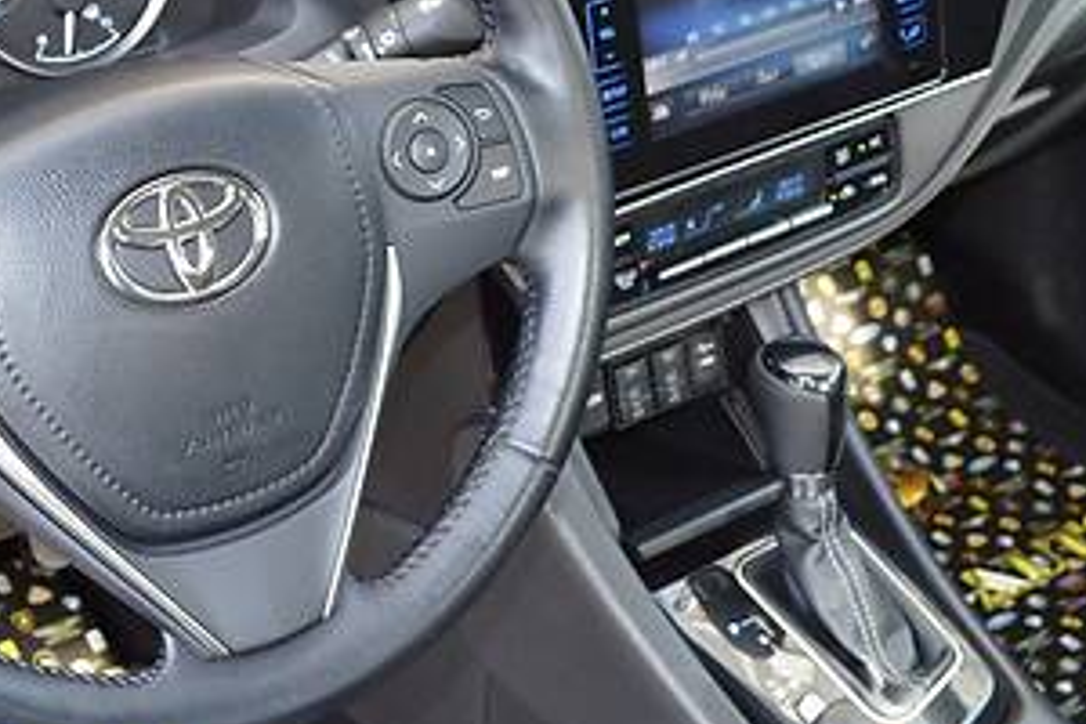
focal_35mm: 72
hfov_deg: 28.0
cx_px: 442
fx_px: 2172
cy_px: 409
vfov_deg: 18.9
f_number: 4
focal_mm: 18
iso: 400
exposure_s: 1/125
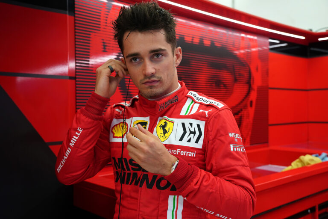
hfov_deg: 50.7
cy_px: 110
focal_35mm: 38
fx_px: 346
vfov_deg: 35.1
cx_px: 164
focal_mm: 38
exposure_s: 1/200
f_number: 4
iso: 800
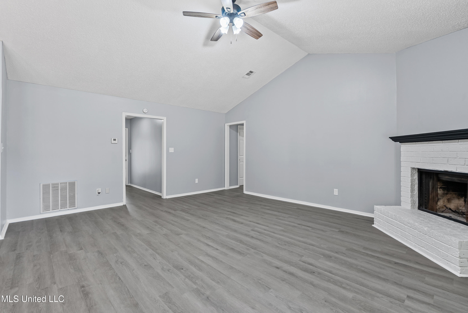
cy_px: 156
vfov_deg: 73.8
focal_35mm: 16
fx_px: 208
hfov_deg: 96.7
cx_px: 234
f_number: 9
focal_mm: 16
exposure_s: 1/6
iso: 800
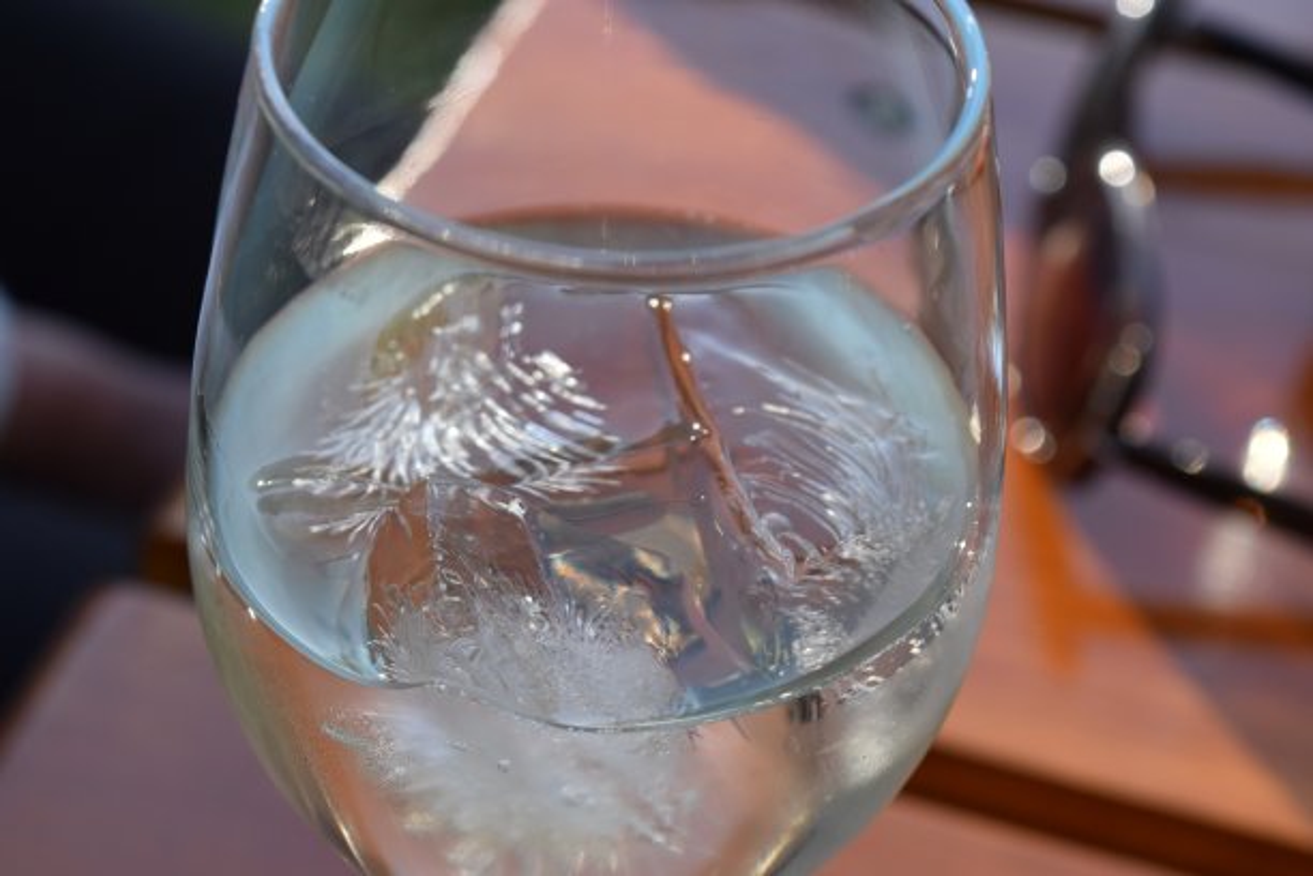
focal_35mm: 82
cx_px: 656
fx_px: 3009
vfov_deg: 16.6
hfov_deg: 24.6
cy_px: 438
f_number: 8
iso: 400
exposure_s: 1/200
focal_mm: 55
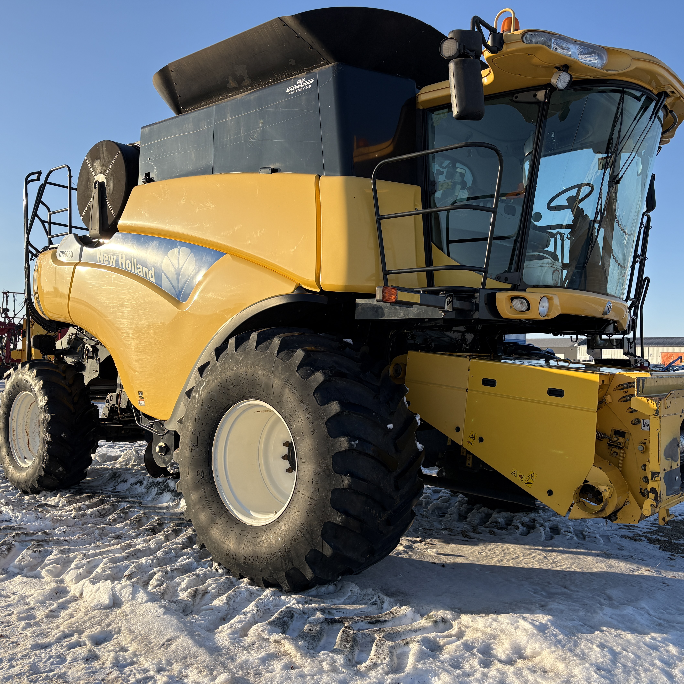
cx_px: 335
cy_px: 342
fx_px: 693
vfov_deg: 52.5
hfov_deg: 52.5
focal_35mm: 31
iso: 50
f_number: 1.6
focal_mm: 5.96
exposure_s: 1/2208
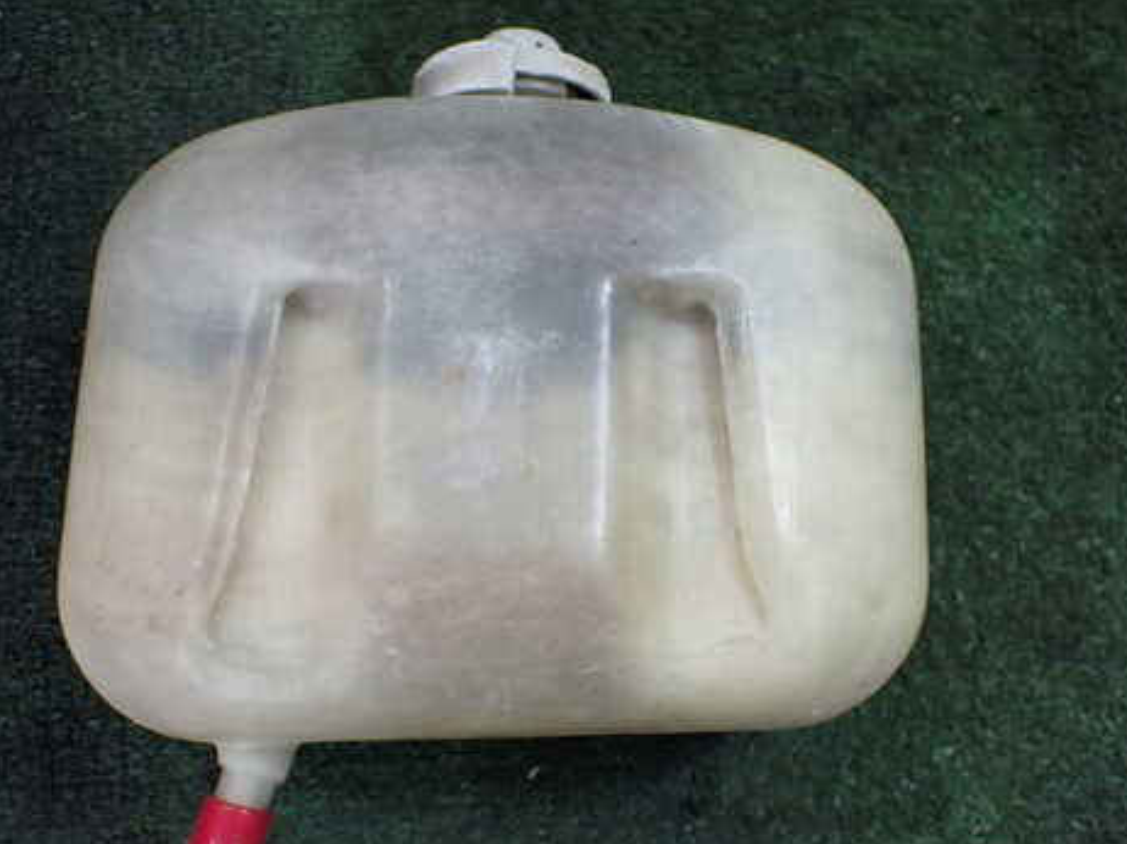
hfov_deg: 47.9
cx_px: 568
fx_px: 1269
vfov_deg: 36.8
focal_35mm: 39
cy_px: 388
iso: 400
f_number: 2.3
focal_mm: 5.4
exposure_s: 1/125
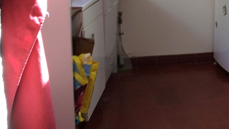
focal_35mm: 66
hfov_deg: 30.2
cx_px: 214
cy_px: 8
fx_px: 401
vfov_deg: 17.9
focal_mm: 3.3
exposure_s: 1/25
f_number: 2.4
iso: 32
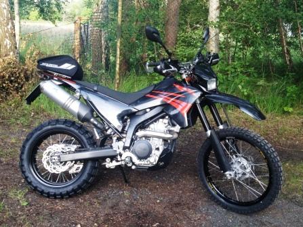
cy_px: 114
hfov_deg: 52.6
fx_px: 307
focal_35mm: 35
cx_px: 152
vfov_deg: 40.8
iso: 80
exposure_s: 1/120
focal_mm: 4.28
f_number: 2.4
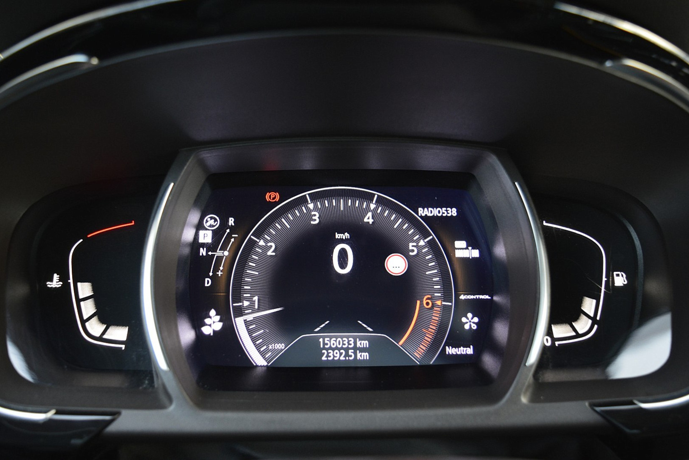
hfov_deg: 53.1
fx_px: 689
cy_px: 230
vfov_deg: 36.9
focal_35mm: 36
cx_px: 344
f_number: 4
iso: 800
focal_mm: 24
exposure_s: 1/20
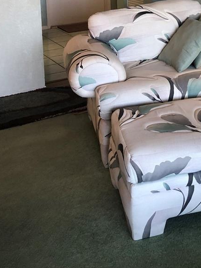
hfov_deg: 24.3
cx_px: 191
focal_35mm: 58
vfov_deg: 30.6
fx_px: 449
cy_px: -7
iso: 40
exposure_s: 1/24
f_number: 1.8
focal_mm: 3.99
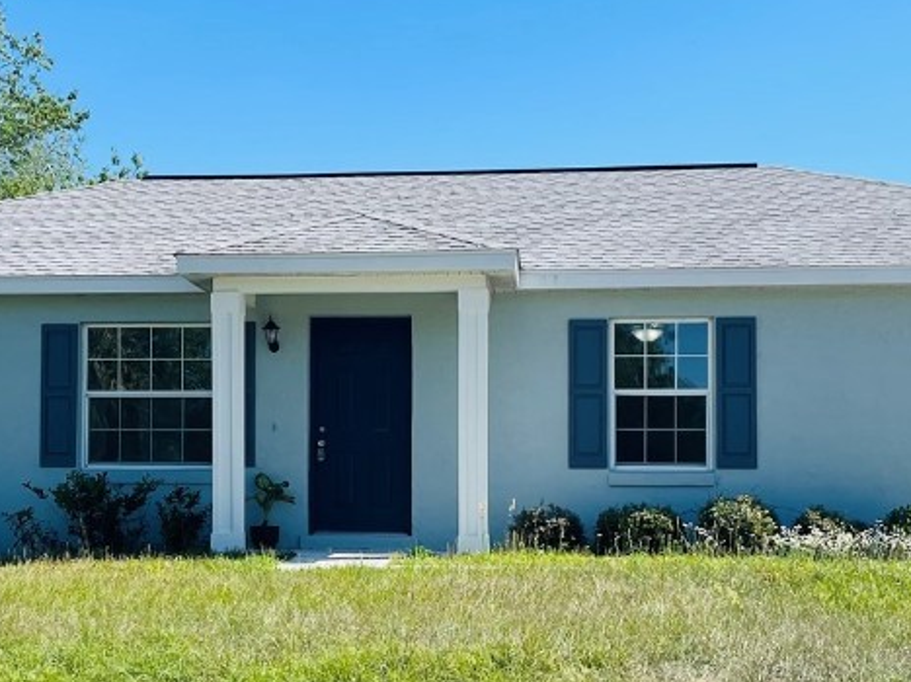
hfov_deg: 33.7
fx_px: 1500
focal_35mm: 57
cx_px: 361
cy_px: 440
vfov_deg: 25.5
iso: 32
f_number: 1.6
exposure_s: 1/2660
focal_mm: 5.1
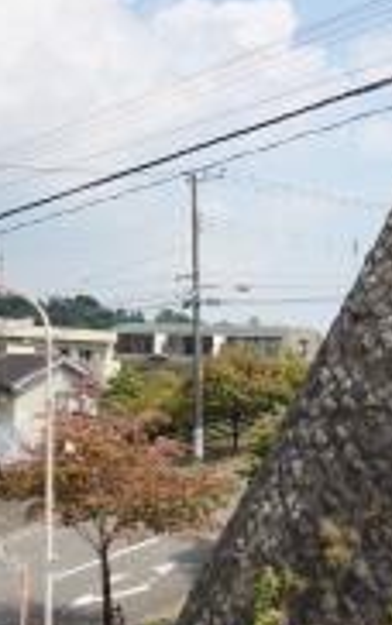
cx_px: 144
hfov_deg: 21.6
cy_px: 469
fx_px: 1024
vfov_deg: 33.3
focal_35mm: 60
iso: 200
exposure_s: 1/100
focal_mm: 16
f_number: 16
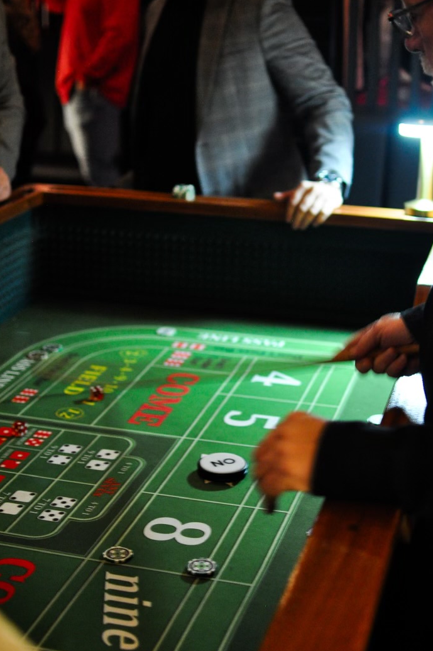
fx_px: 1058
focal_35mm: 59
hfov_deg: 23.1
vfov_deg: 34.2
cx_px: 224
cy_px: 309
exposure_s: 1/15
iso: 1600
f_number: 2
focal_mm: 35
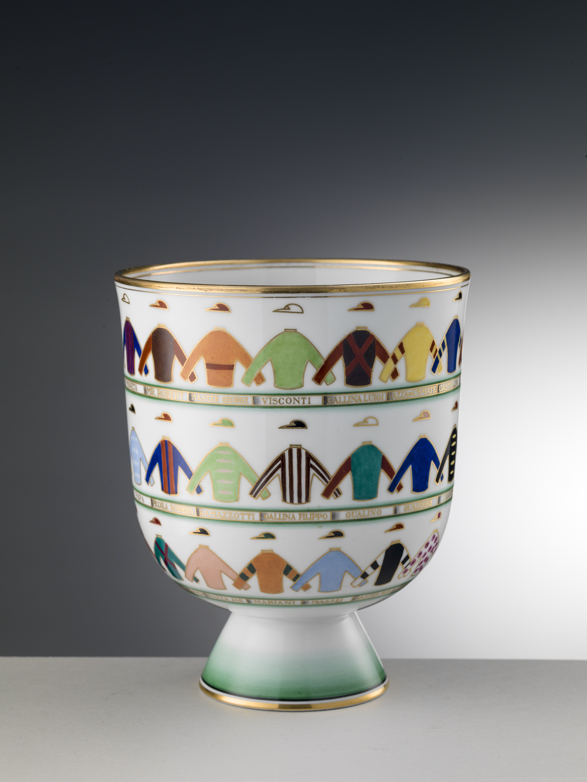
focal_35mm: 84
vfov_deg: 23.3
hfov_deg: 17.6
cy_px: 391
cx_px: 294
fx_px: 1899
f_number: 16
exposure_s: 6
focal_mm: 120
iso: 50
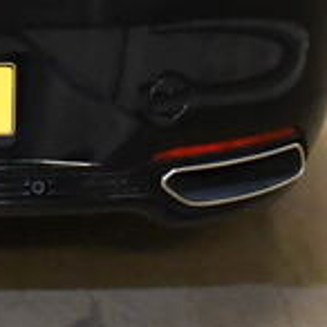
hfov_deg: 9.3
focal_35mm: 185
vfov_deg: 9.3
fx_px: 1977
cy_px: -92
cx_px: -121
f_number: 6.3
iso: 10000
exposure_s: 1/160
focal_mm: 22
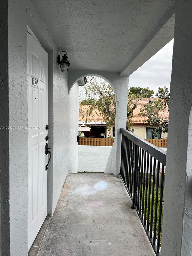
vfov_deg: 67.3
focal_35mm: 26
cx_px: 96
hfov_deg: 53.1
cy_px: 128
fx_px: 192
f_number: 1.5
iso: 50
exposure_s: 1/490
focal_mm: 5.7
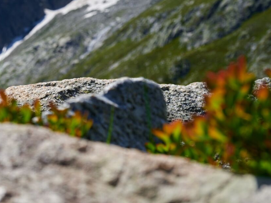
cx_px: -114
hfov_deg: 13.7
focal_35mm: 137
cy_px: -38
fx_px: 1073
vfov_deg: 10.7
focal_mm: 49
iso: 100
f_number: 8
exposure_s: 1/320
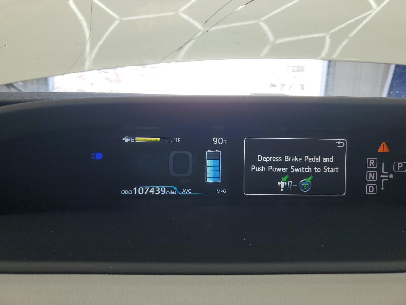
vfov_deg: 53.1
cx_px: 203
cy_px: 152
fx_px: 305
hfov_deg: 67.3
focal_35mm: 26
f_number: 1.5
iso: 50
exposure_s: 1/135
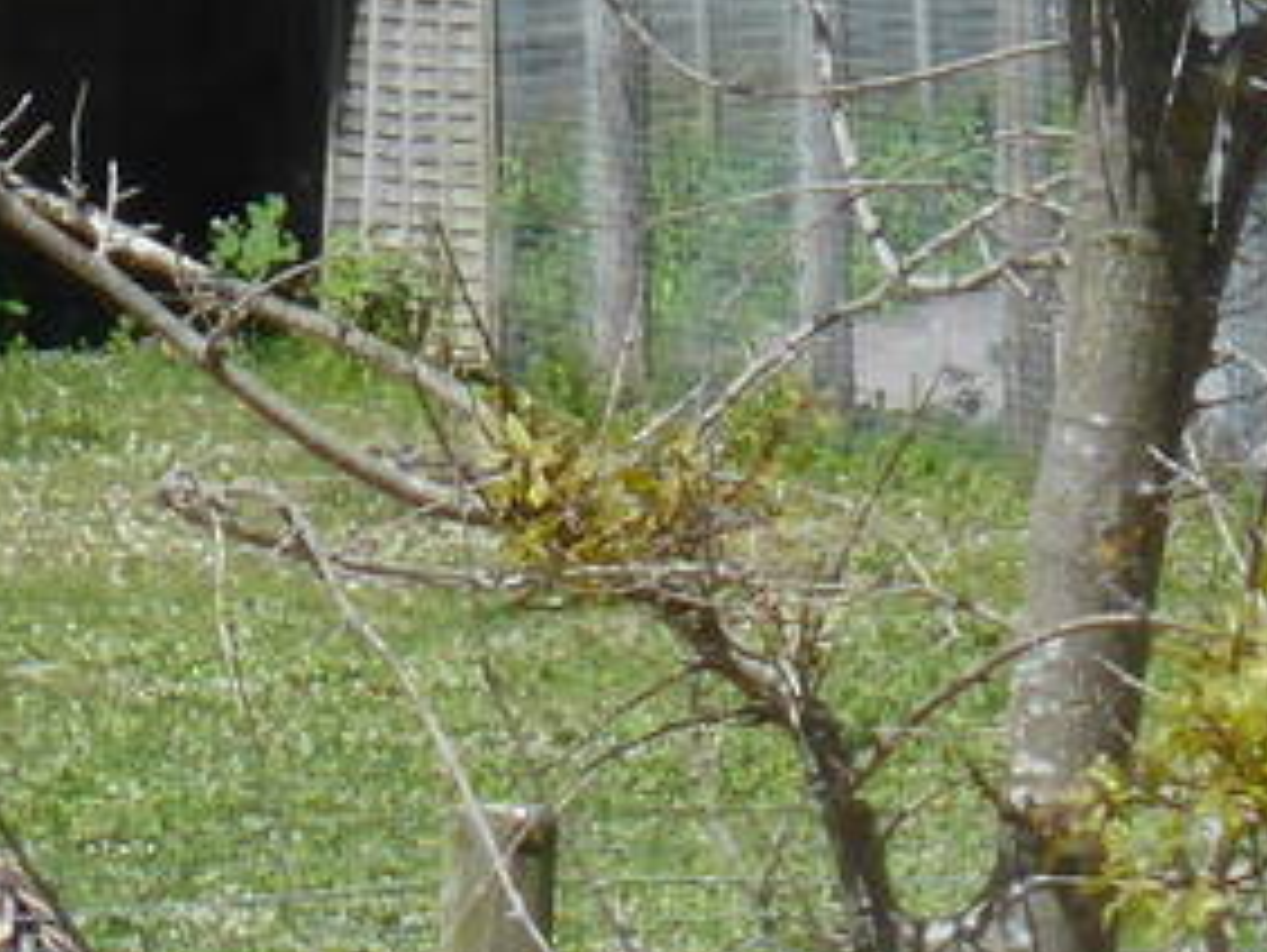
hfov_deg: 2.1
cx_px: -840
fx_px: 35277
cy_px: 1774
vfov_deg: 1.5
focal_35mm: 963
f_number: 5.4
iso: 100
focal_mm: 27.6
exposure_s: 1/400
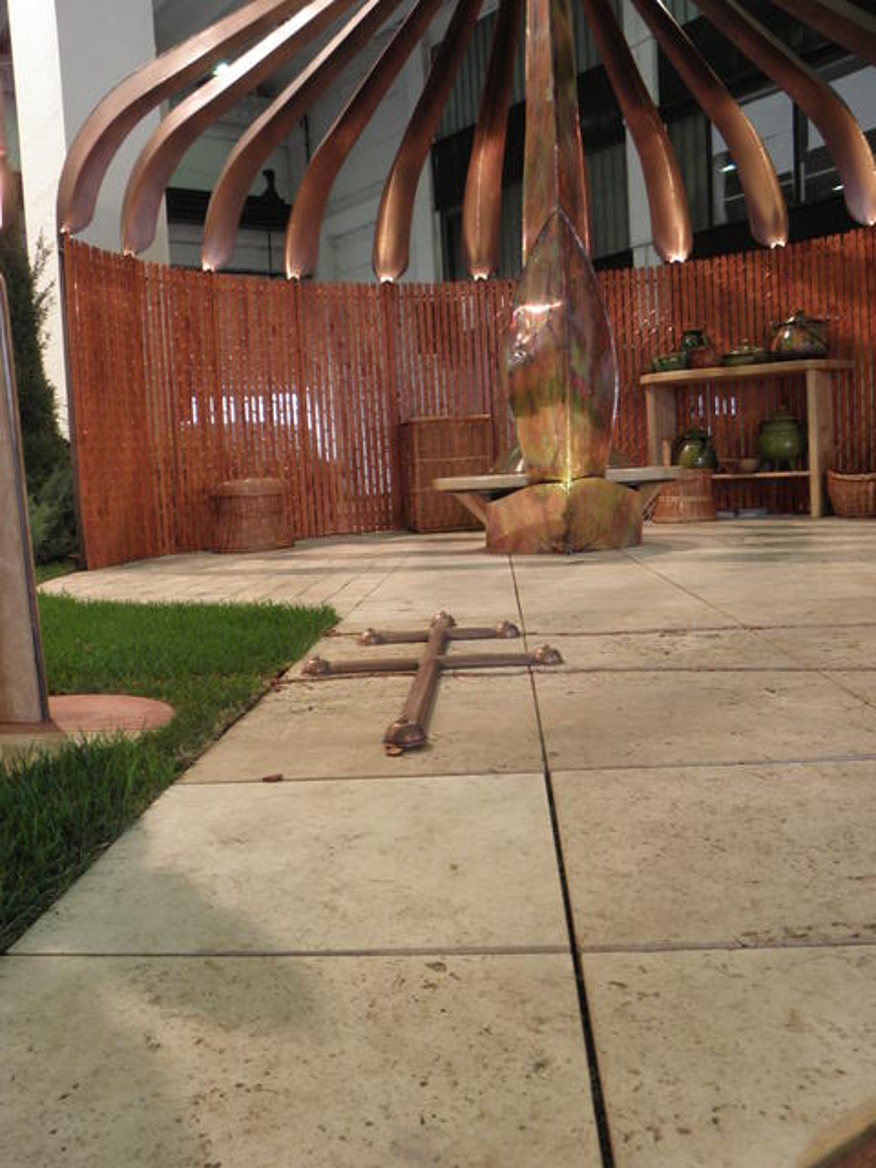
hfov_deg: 45.4
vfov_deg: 58.4
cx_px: 438
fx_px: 1046
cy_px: 584
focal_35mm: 31
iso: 125
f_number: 3
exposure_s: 1/13
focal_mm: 5.52
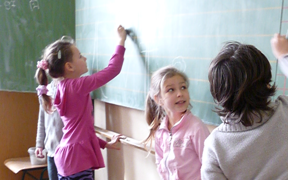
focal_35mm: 51
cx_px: 231
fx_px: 400
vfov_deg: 24.1
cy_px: 185
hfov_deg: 38.1
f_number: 2.8
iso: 800
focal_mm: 4.8
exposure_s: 1/30
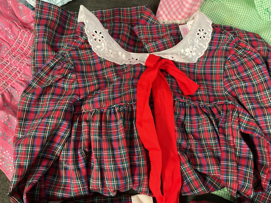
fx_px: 227
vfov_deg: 48.2
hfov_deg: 61.7
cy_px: 102
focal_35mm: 29
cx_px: 136
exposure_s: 1/30
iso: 250
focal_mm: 3
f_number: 1.8
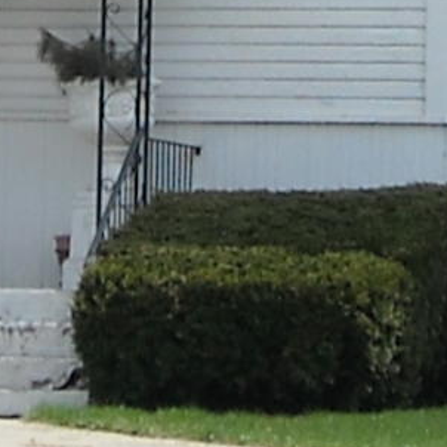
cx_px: -64
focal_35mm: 307
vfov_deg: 5.6
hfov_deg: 5.7
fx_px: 4485
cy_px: -475
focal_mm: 5.7
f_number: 5.6
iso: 64
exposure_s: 1/184
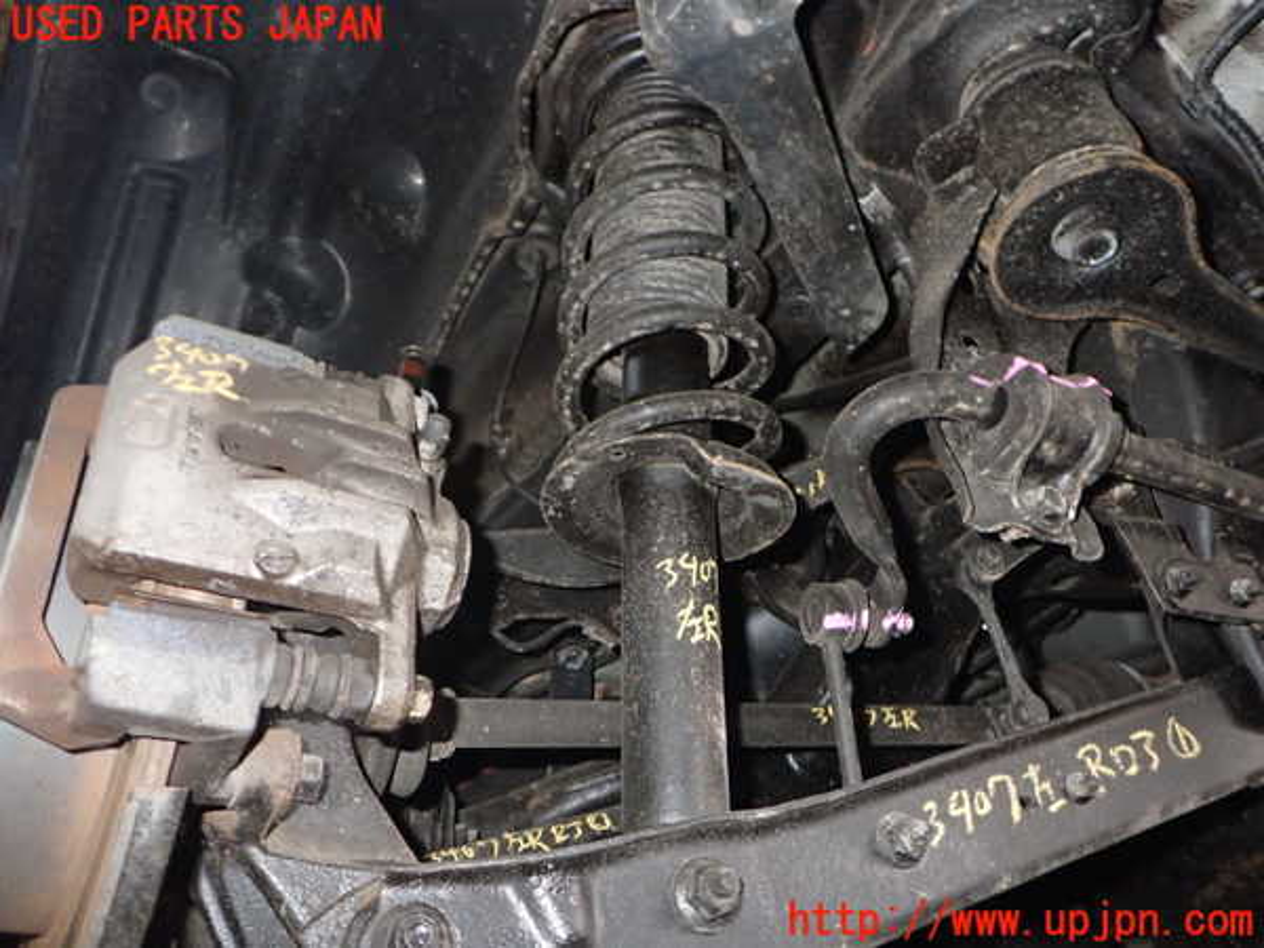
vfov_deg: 46.8
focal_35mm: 30
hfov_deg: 60.0
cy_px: 474
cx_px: 632
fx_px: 1095
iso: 800
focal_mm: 5.4
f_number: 6.3
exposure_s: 1/30
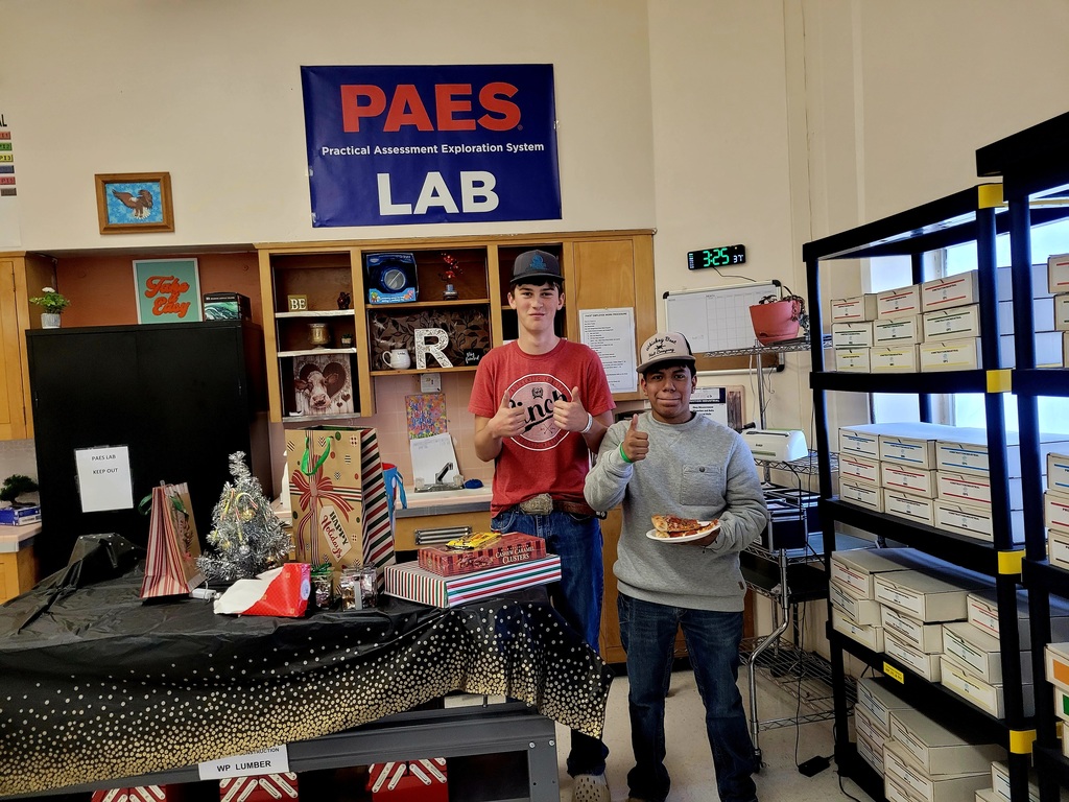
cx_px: 534
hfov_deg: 67.3
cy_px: 401
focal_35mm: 26
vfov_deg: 53.1
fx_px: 803
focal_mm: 5.4
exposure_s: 1/120
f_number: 1.8
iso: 320
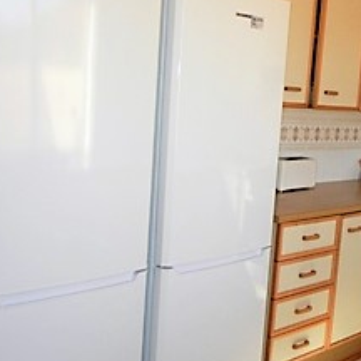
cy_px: 186
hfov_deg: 30.0
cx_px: 309
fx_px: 649
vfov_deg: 31.1
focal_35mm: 55
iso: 160
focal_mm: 5.4
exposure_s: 1/102
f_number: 3.5
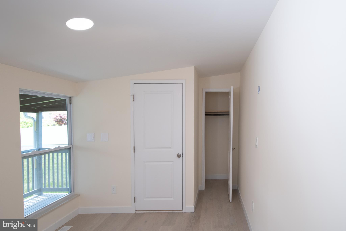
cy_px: 116
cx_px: 173
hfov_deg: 100.4
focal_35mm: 15
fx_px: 144
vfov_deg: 77.3
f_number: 5.6
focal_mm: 15
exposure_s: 1/125
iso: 640
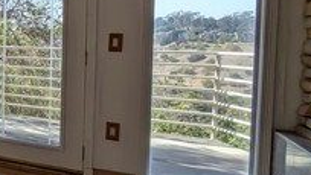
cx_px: -156
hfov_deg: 29.4
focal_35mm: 41
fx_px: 338
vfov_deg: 28.8
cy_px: 51
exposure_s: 1/960
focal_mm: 2.02
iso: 58
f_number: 1.7
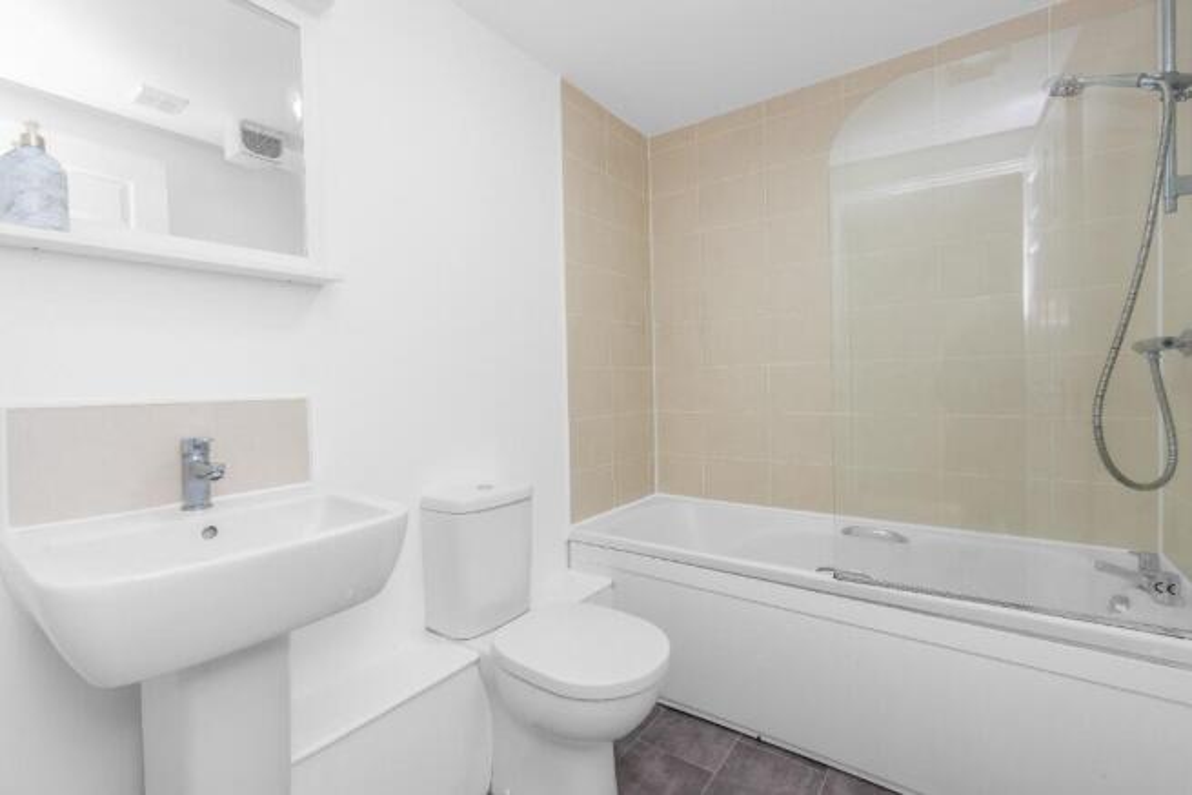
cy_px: 398
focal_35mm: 16
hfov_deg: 96.7
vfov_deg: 73.8
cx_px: 596
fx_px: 530
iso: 200
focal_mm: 16
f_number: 9
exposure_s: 1/6
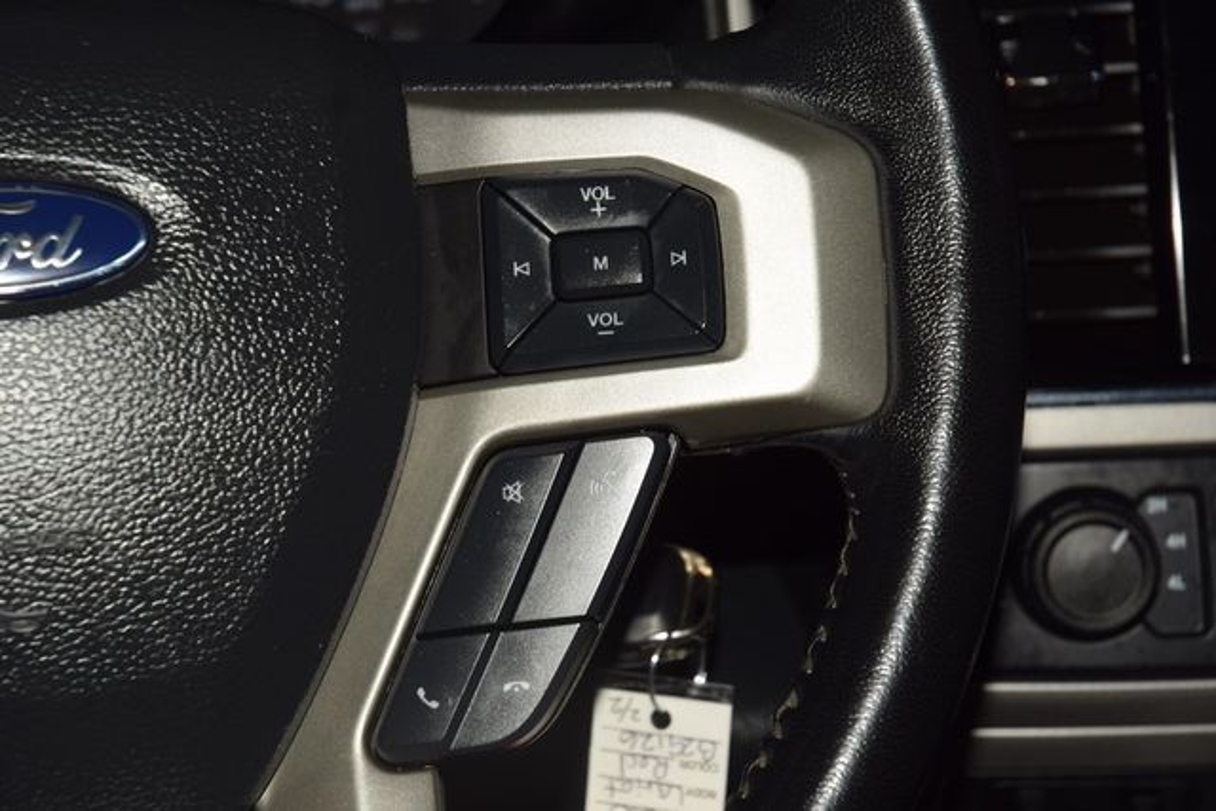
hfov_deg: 19.5
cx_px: 608
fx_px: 3547
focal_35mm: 105
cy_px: 406
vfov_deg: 13.0
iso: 100
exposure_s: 1/125
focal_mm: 70
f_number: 8
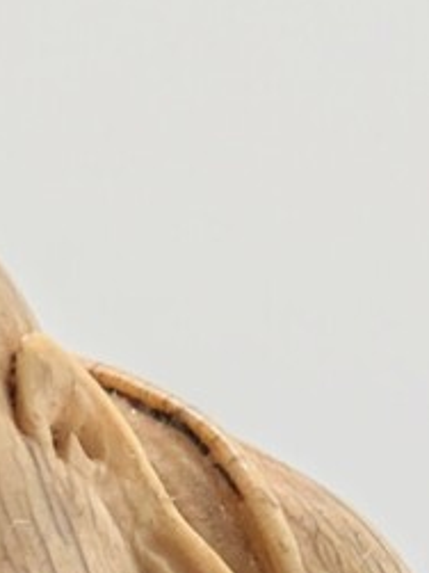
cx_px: 154
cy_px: 1703
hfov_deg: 4.6
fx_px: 5375
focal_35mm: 325
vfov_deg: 5.7
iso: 72
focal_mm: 5.43
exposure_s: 1/401
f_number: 1.89
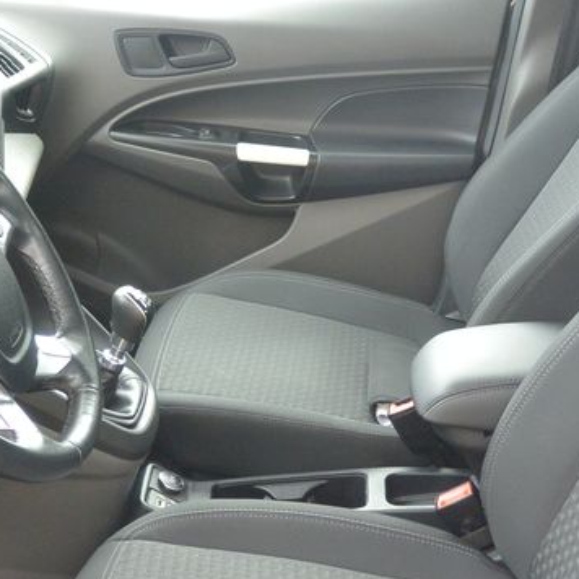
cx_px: 276
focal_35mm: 66
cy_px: 528
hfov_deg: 26.1
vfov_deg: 25.3
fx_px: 1249
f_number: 3.5
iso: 360
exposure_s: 1/125
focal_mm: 10
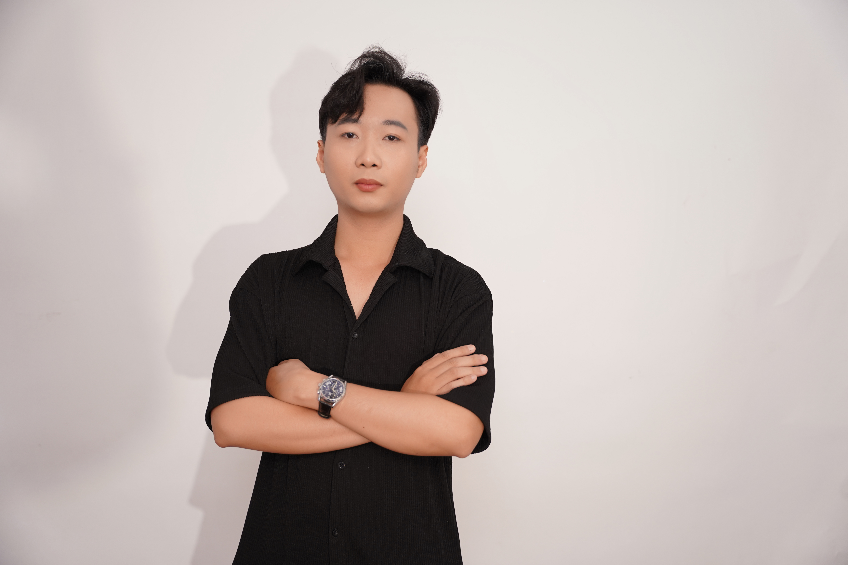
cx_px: 424
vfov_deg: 35.9
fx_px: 871
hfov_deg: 51.9
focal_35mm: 37
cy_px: 282
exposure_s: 1/125
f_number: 2.8
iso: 400
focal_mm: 37
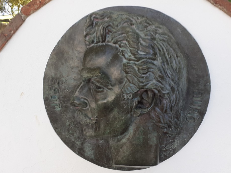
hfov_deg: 63.5
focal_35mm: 28
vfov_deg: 49.7
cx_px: 114
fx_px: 187
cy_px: 86
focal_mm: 3.6
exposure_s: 1/130
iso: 40
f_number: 1.9
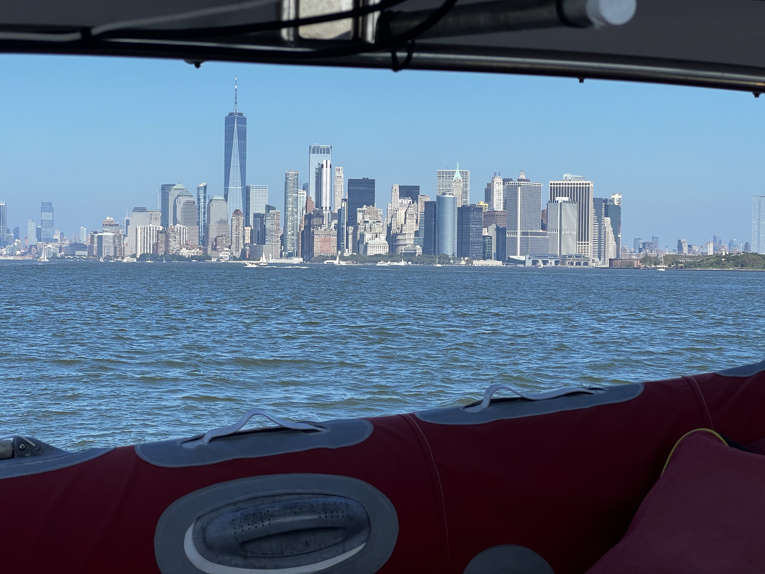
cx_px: 382
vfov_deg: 19.1
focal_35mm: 77
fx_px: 1702
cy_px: 287
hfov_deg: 25.3
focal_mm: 9
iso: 32
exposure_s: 1/723
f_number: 2.8
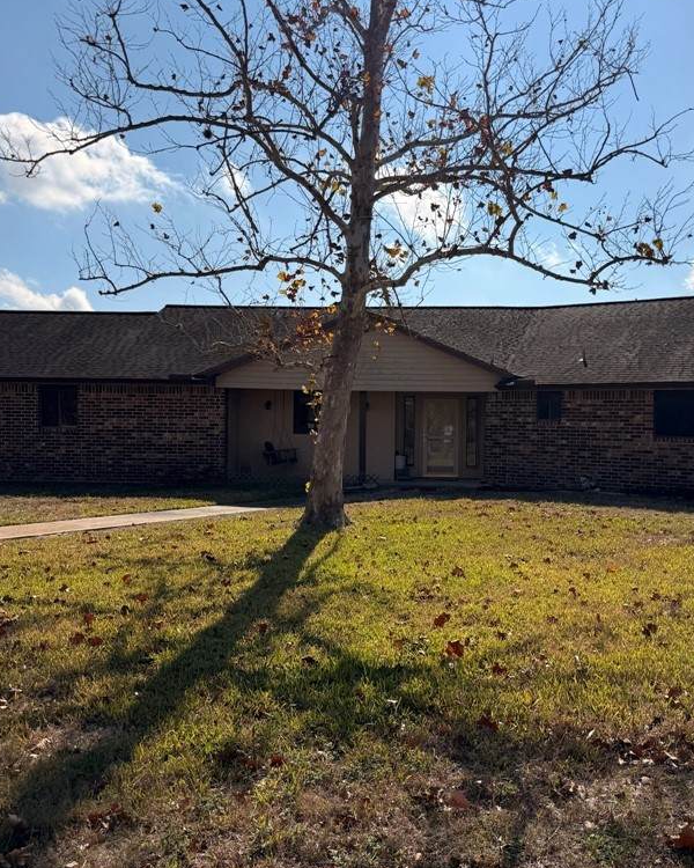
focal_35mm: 32
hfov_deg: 45.5
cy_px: 428
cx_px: 426
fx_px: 822
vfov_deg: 55.7
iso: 80
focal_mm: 6.76
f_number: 1.78
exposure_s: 1/9091
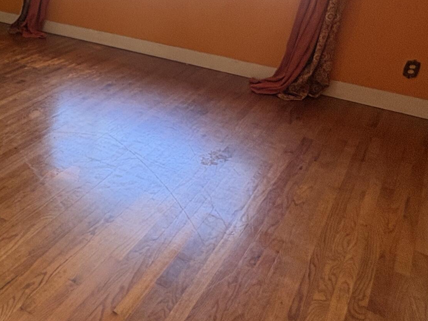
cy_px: 103
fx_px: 470
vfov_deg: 37.3
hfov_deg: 41.8
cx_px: -9
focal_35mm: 38
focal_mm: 2.22
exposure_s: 1/120
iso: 100
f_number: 2.2
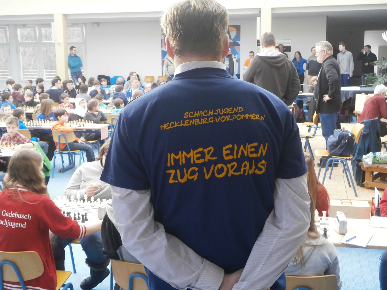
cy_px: 145
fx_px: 525
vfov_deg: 30.9
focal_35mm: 47
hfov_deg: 40.4
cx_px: 194
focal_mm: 8.3
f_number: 3.4
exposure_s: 1/40
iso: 200
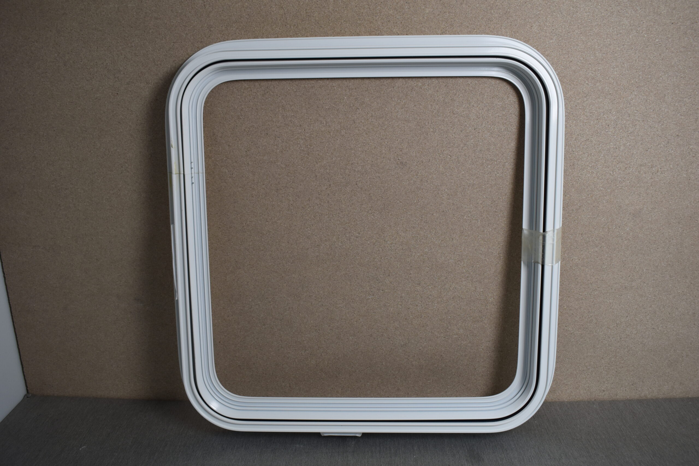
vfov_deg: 41.7
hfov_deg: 59.5
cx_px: 350
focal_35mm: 32
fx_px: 612
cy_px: 233
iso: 360
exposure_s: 1/125
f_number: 5.6
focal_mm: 21
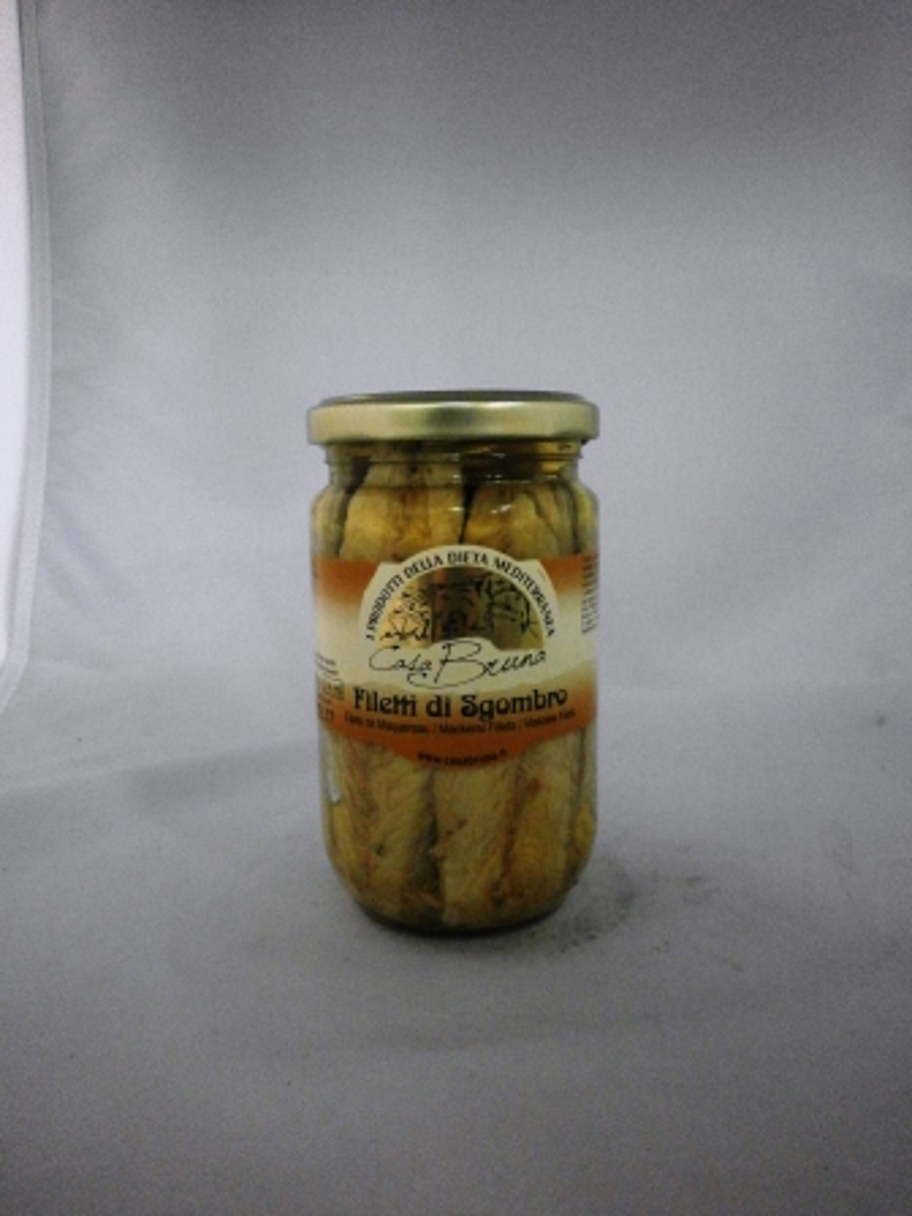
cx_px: 456
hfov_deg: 51.4
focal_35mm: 27
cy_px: 608
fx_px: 948
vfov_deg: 65.3
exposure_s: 1/30
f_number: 2.9
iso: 800
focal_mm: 4.8
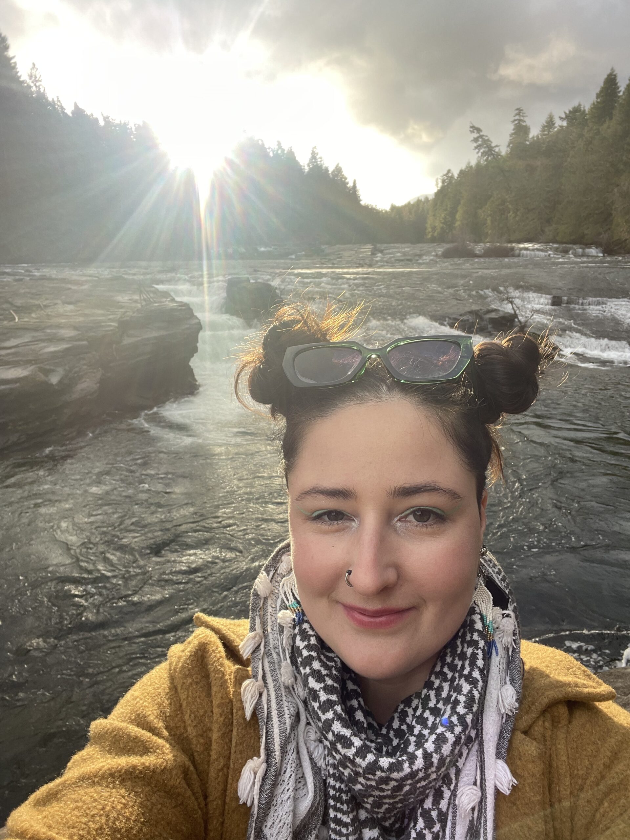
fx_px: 558
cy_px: 420
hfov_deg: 58.9
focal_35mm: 23
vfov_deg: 73.9
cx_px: 315
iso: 40
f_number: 2.2
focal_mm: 2.71
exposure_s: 1/121
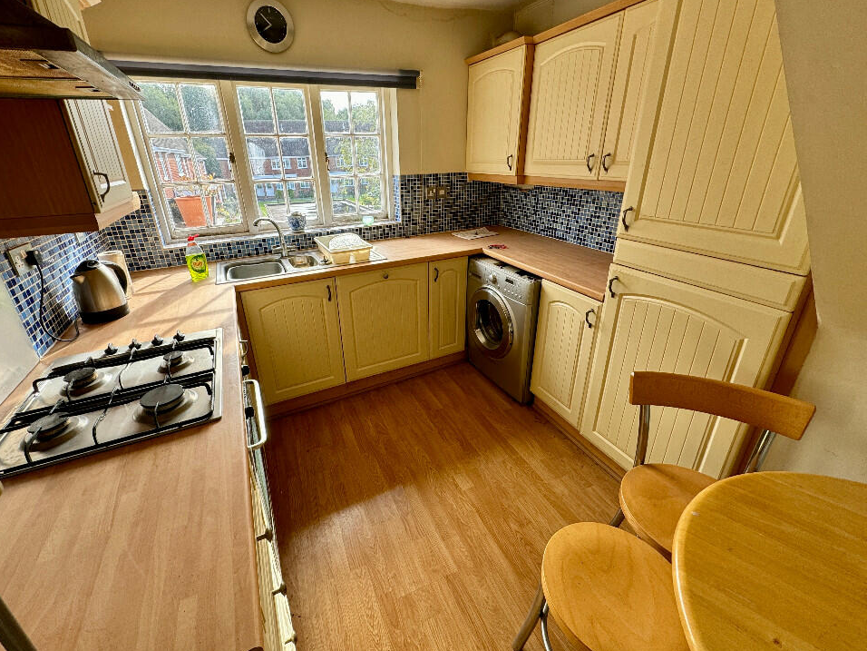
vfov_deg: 81.7
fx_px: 376
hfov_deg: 98.1
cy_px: 307
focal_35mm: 15
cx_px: 410
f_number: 2.2
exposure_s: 1/99
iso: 50
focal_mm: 2.22
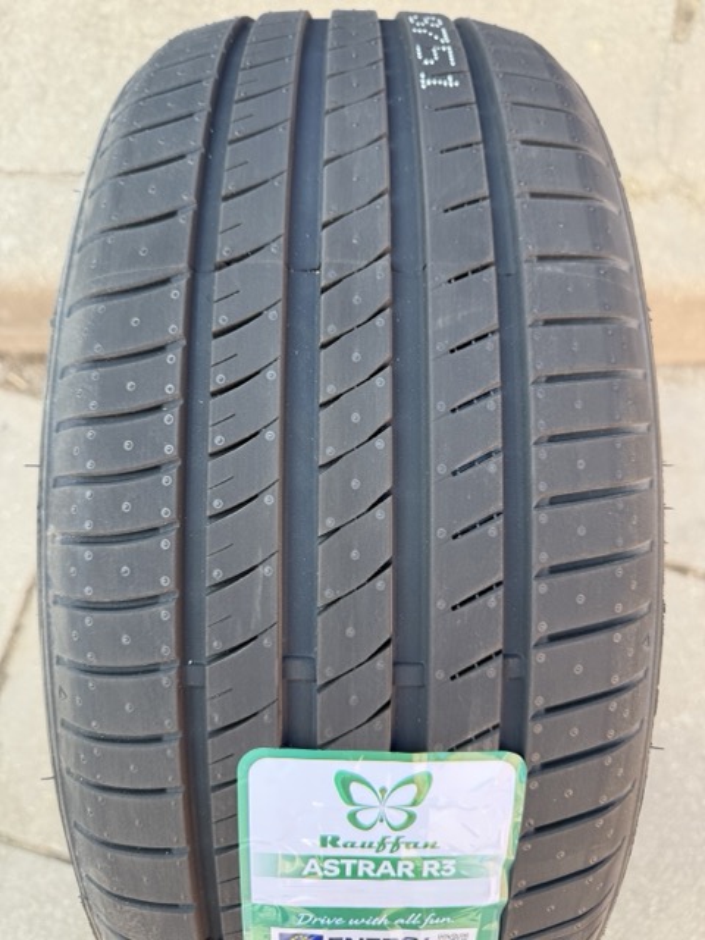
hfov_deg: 56.8
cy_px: 470
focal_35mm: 24
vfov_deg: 71.6
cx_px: 352
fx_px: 652
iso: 100
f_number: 1.78
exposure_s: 1/251
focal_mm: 6.76
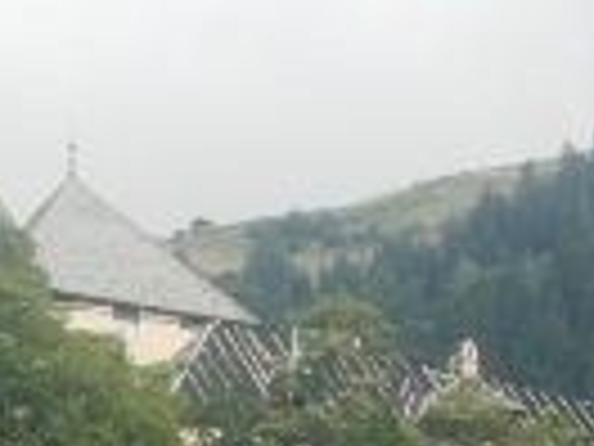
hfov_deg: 5.1
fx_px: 6658
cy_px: 716
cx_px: 202
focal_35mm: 388
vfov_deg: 3.8
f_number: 5.4
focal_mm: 18.9
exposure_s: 1/200
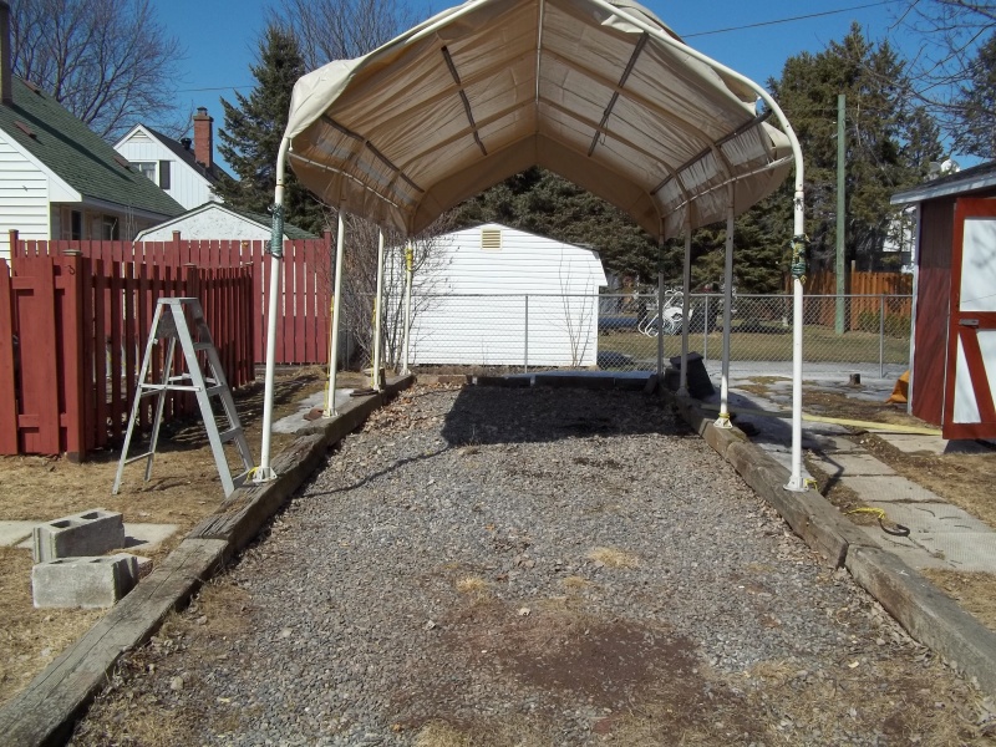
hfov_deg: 56.8
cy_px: 374
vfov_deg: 44.2
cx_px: 498
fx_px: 921
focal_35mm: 32
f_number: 8.8
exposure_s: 1/200
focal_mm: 5.7
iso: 64
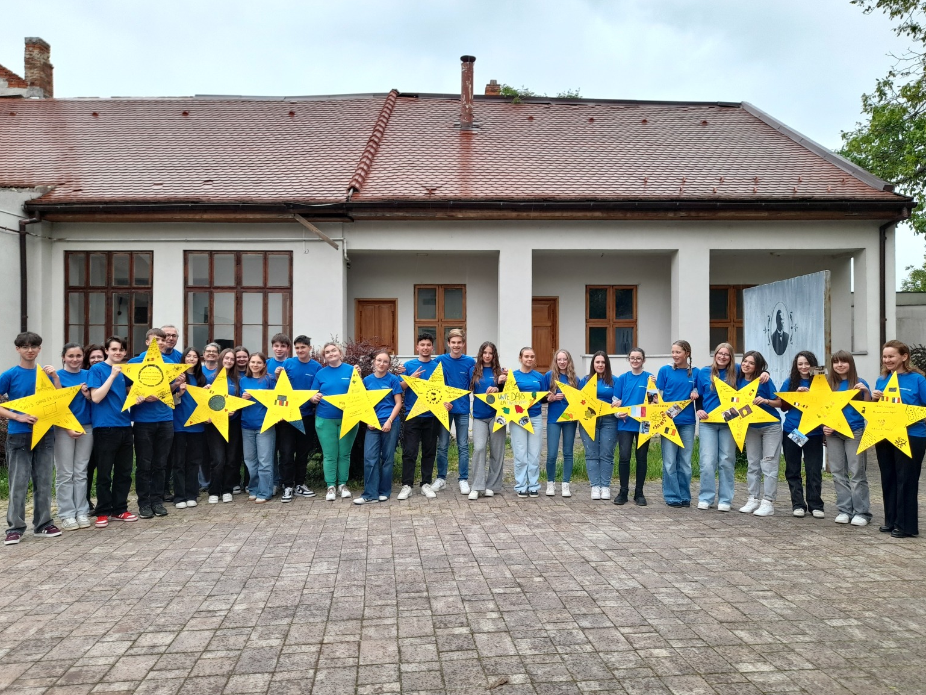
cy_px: 354
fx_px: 696
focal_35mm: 26
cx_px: 468
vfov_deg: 53.1
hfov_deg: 67.3
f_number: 2
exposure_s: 1/120
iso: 32
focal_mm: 4.6
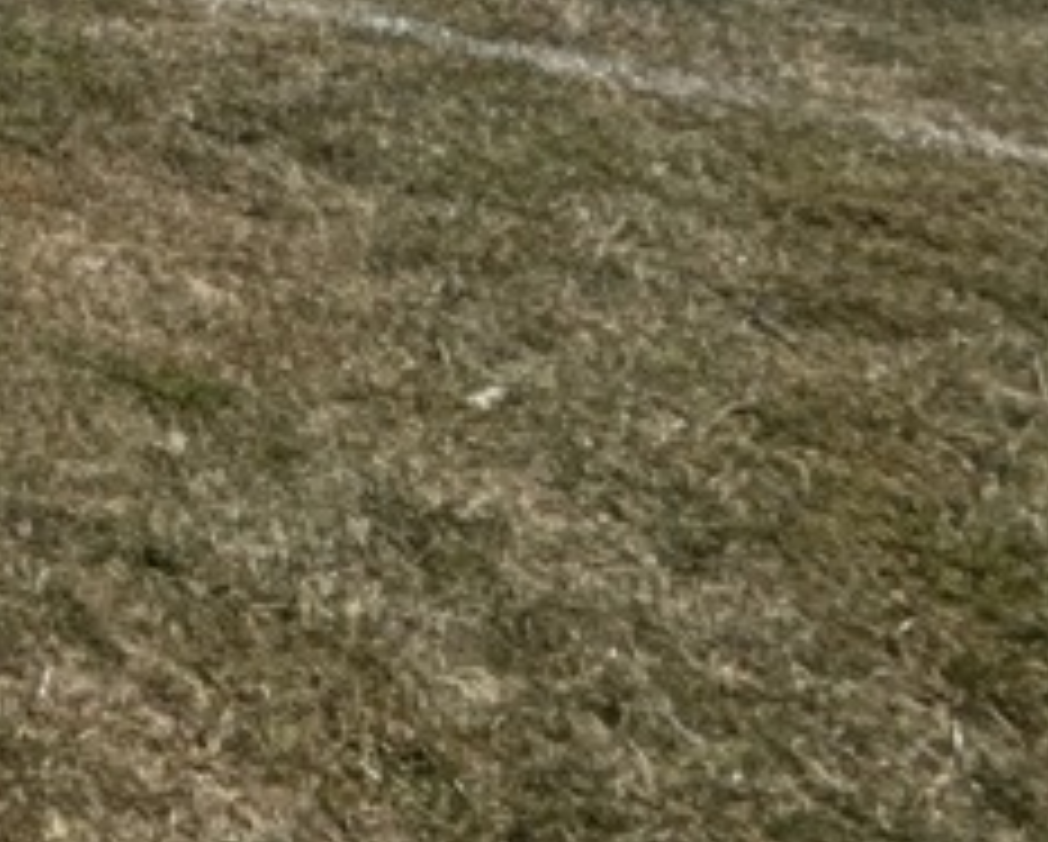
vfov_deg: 16.2
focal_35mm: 75
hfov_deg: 14.0
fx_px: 2329
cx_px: -1624
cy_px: -806
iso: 50
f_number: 2.2
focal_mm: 2.22
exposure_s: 1/2674
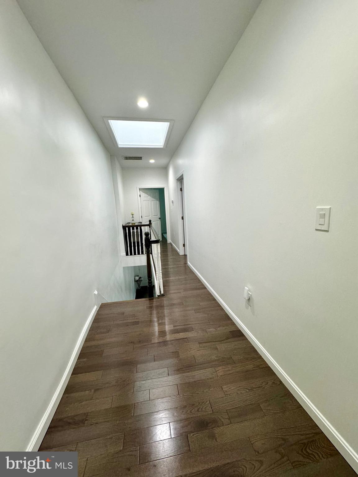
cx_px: 179
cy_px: 238
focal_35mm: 14
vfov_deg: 102.1
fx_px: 193
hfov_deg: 85.7
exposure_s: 1/120
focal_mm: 2.22
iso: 250
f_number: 2.2
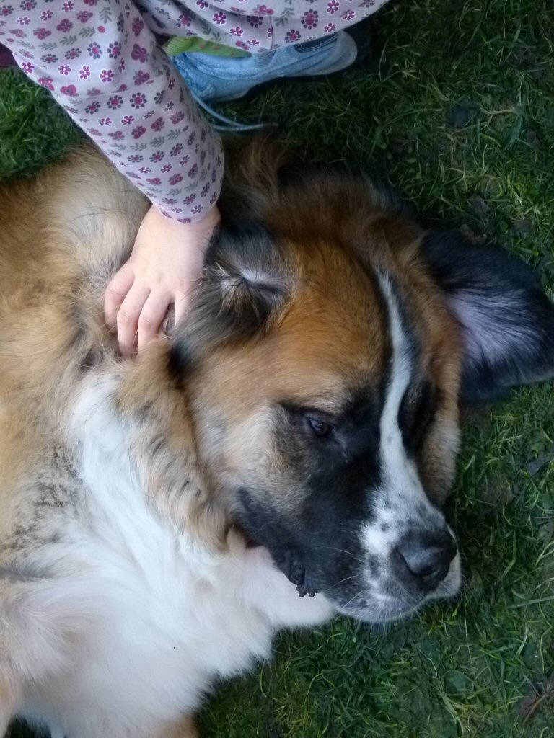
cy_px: 369
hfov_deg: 14.1
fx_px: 2241
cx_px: 277
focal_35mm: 105
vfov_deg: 18.7
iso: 500
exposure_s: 1/250
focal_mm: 18.9
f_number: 3.5
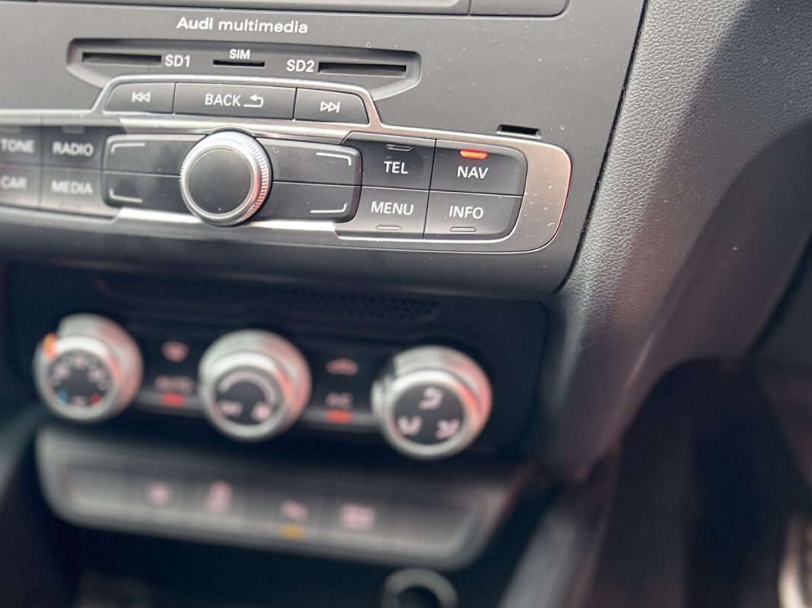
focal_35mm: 62
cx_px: 8
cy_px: 548
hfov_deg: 29.3
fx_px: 1454
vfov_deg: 23.0
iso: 125
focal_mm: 5.7
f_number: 1.5
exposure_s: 1/121
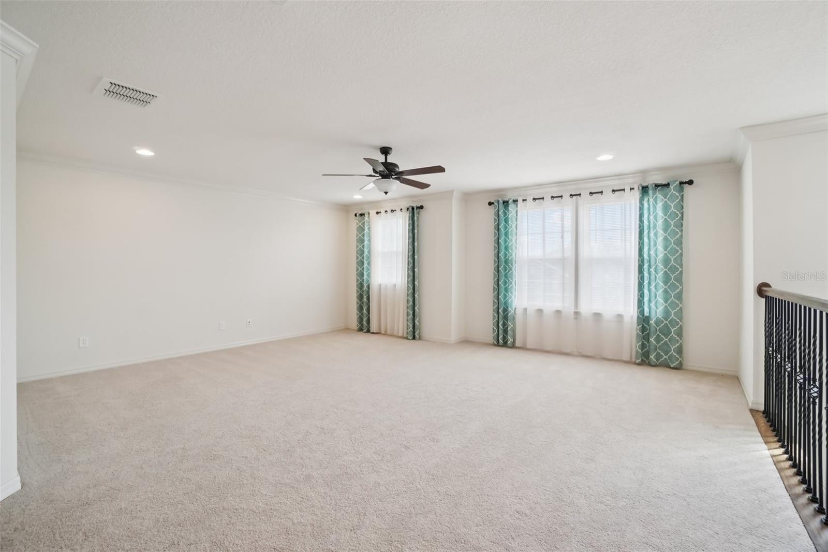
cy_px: 276
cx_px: 414
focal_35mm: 15
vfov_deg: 77.3
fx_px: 345
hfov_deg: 100.4
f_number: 8
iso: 200
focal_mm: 10
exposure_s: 1/30
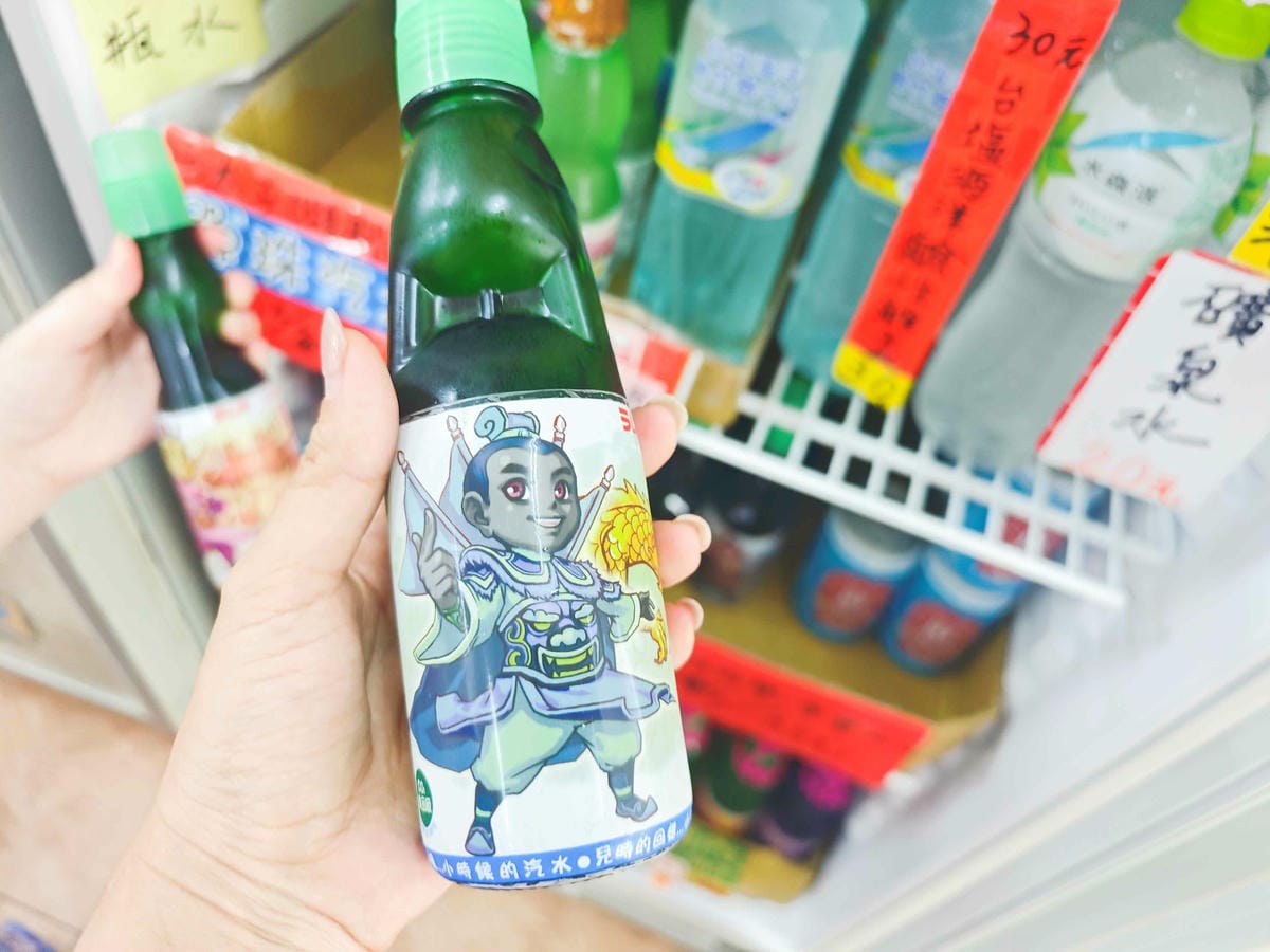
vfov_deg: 58.9
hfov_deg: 73.9
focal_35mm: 23
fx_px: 844
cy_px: 476
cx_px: 635
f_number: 2
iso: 640
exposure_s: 1/60
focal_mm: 8.72
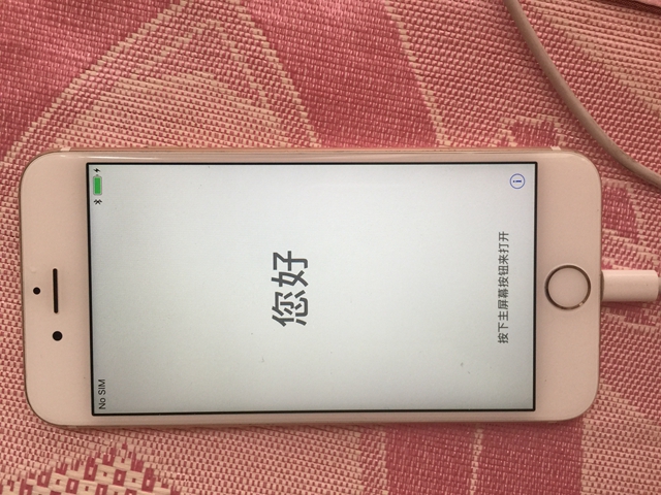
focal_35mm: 29
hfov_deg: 61.7
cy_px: 248
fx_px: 554
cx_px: 330
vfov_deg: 48.2
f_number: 2.2
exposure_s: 1/33
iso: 50
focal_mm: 4.15
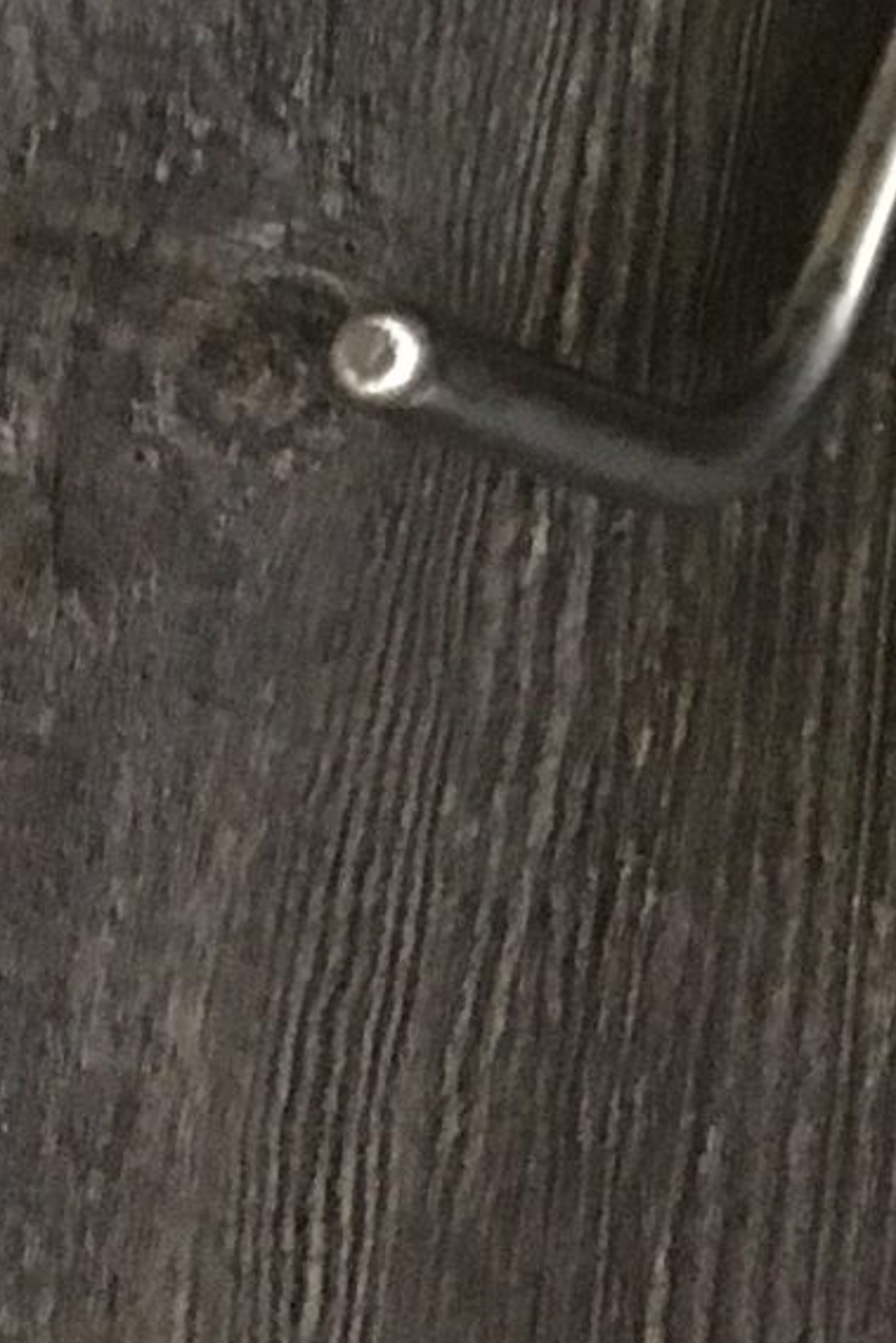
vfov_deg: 13.0
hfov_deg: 9.0
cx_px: 2258
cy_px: -1402
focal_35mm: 136
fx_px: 5074
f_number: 2.2
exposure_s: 1/15
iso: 400
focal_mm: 4.15
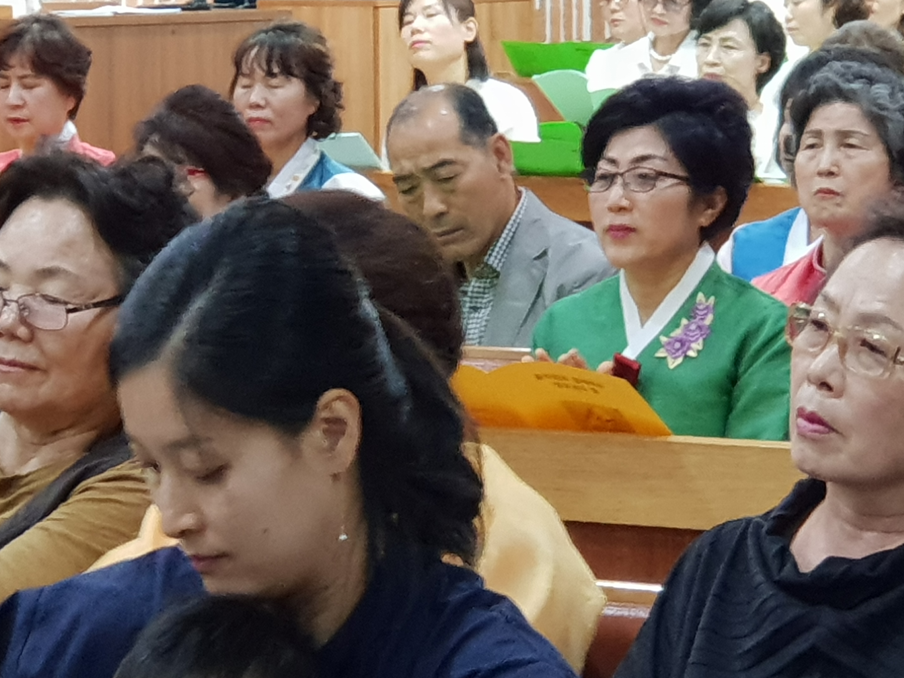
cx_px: 510
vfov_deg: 20.2
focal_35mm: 73
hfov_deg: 26.7
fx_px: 1906
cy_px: 352
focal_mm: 6
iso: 200
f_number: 2.4
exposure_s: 1/15
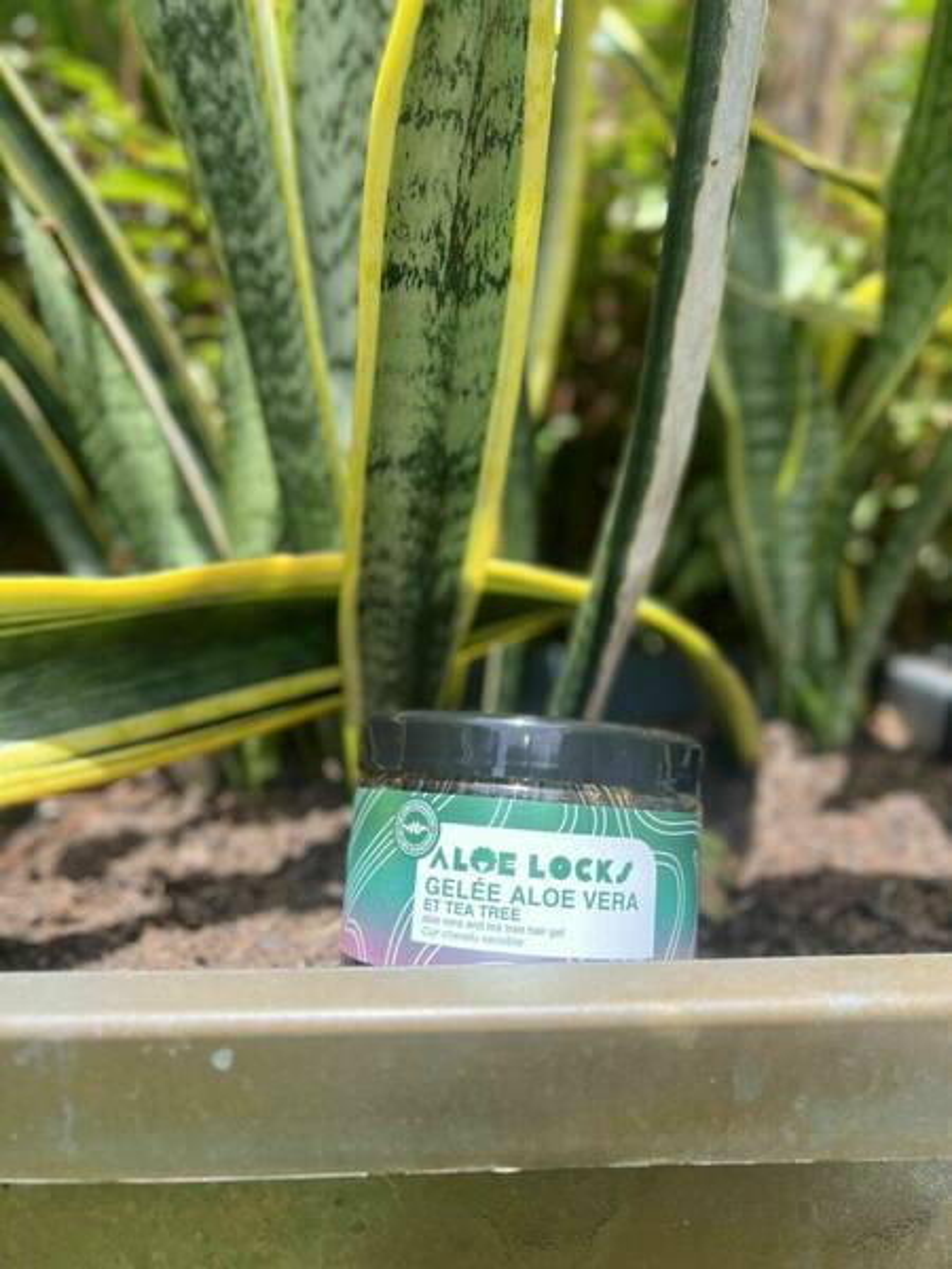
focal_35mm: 26
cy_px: 634
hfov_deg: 53.1
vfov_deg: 67.3
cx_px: 476
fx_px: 953
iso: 50
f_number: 1.5
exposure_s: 1/797
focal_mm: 5.7
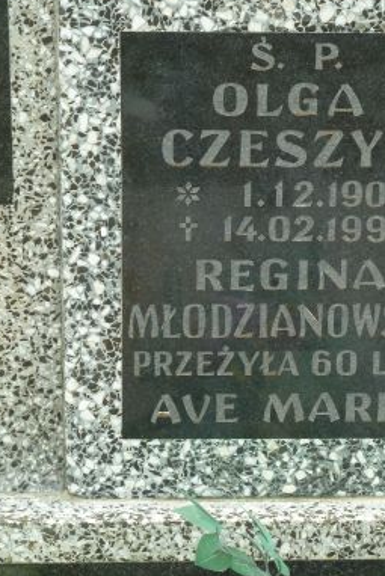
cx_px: 252
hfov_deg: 9.5
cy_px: 291
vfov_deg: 14.1
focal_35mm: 145
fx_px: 2324
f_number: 4.4
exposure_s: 1/50
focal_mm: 18.2
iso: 160
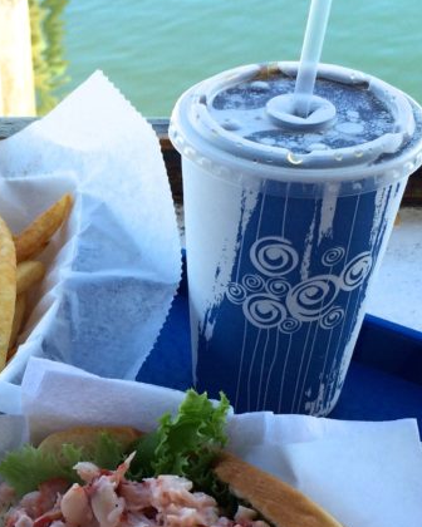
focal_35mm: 69
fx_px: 1077
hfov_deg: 21.8
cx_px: 62
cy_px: 361
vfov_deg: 27.3
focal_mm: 4.15
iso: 32
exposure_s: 1/394
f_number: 2.2
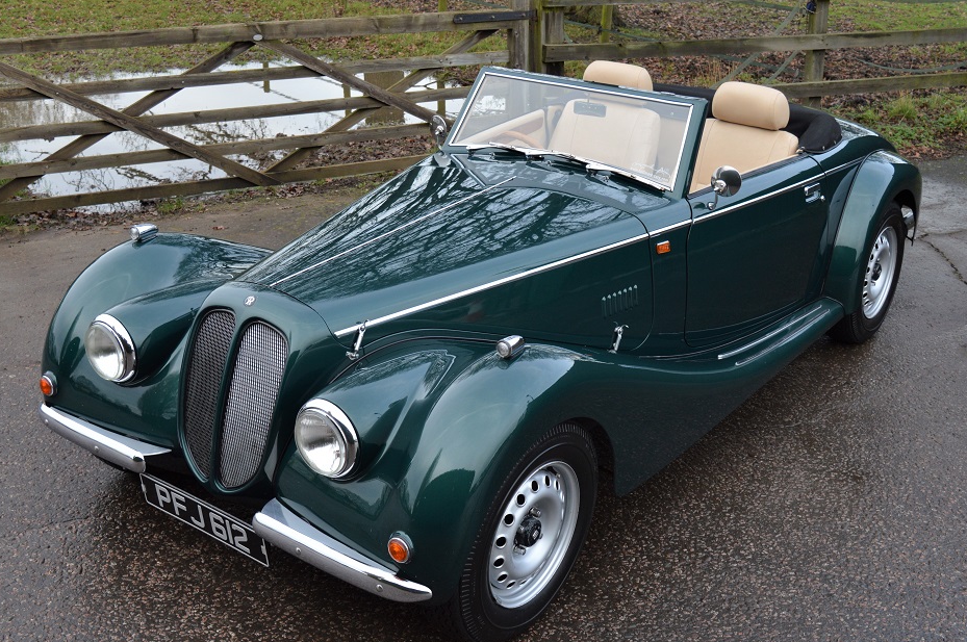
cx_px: 463
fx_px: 1127
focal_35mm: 42
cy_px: 327
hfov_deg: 46.4
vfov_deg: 31.8
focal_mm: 26
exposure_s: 1/125
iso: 400
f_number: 5.6
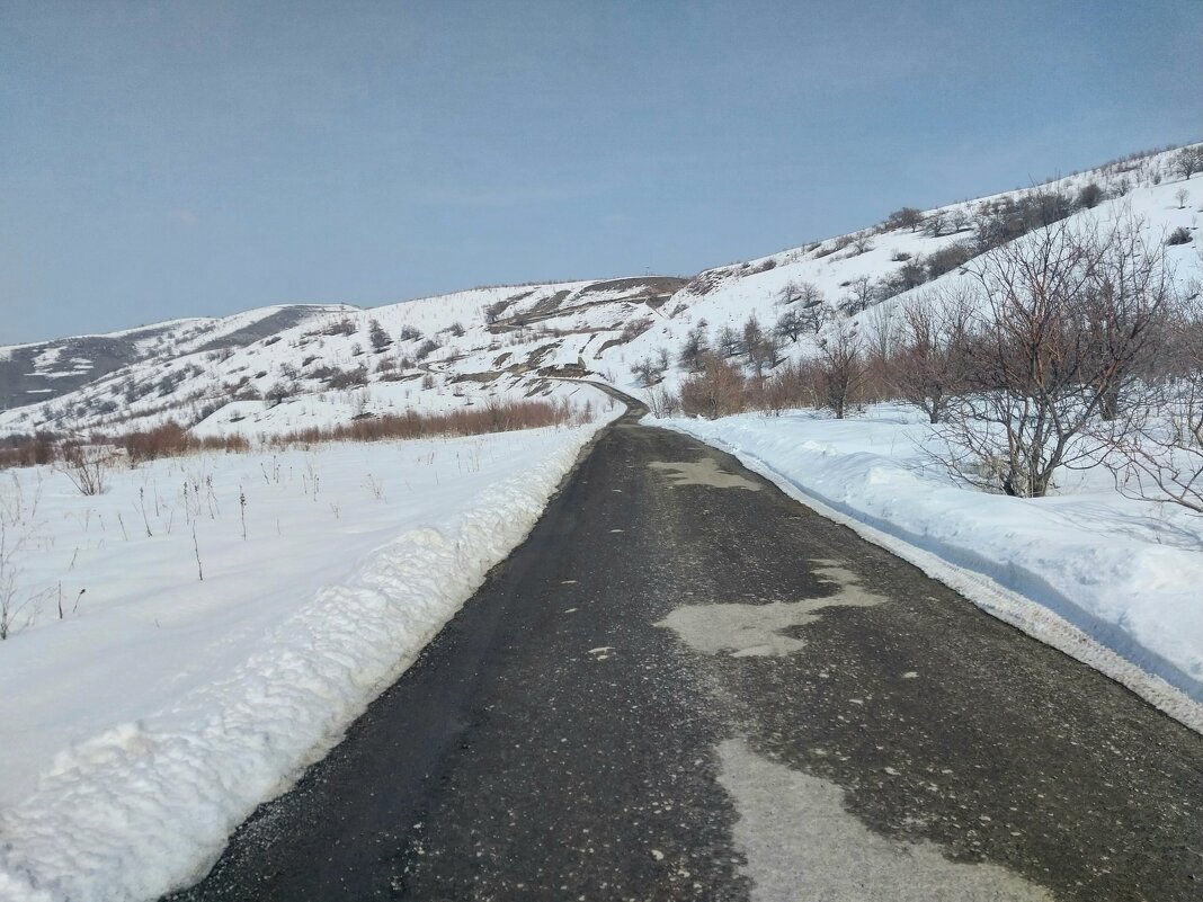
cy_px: 451
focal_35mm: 26
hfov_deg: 67.3
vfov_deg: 53.1
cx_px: 602
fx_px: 904
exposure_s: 1/2500
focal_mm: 4
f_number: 1.8
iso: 20
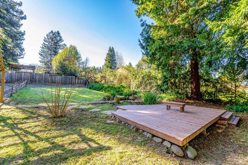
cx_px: 124
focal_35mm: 16
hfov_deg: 96.7
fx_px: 110
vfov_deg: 73.7
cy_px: 82
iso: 320
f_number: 11
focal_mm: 16
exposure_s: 1/50
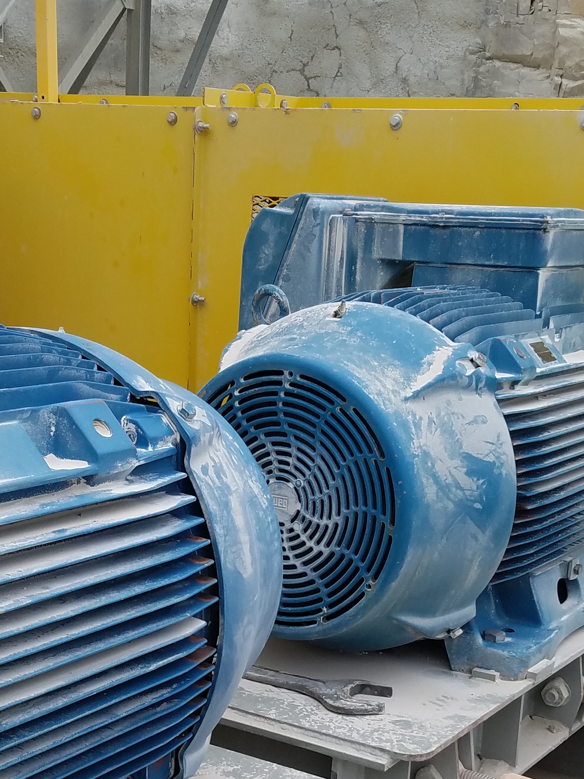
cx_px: 283
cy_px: 569
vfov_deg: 31.7
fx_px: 1350
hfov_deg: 24.4
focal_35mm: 60
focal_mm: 4.2
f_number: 1.7
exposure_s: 1/492
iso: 50
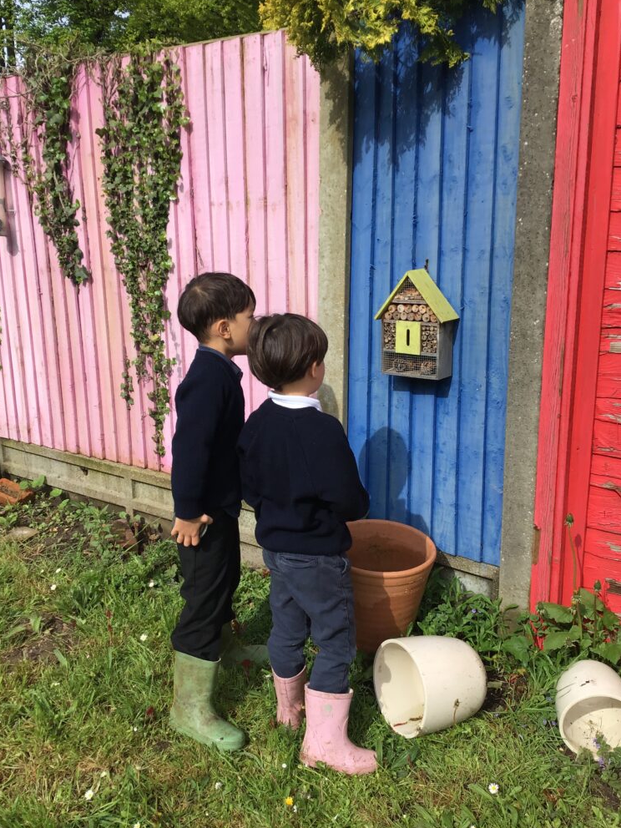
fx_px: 765
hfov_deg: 44.2
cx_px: 303
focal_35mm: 32
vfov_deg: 56.8
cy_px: 404
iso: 25
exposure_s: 1/970
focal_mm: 3.3
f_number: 2.4
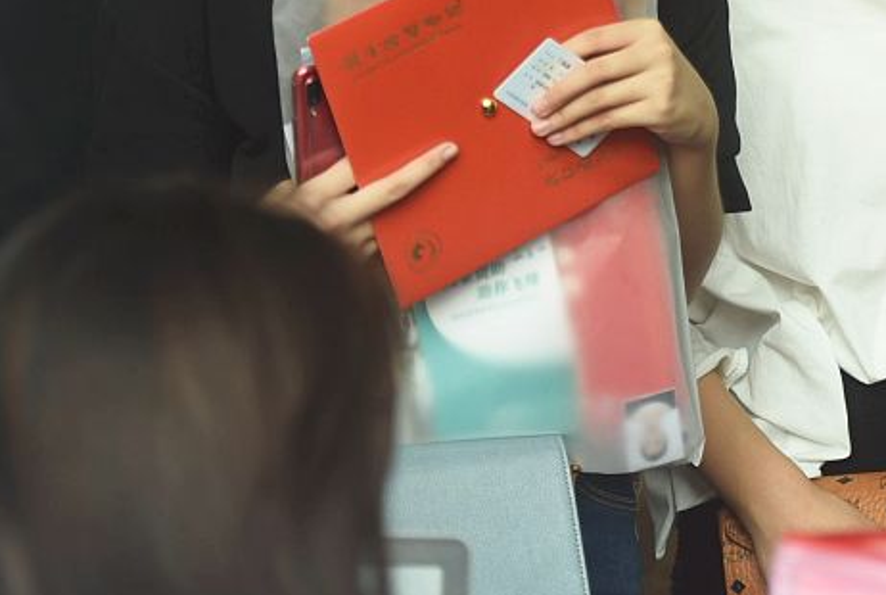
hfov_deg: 8.7
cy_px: -61
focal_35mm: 234
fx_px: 5770
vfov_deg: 5.9
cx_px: 890
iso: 200
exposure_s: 1/200
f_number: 3.2
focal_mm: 90
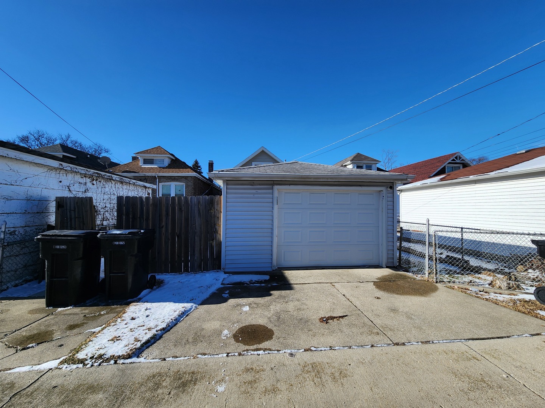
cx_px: 272
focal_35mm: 13
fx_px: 205
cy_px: 204
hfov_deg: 106.2
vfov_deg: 89.9
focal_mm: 2.2
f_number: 2.2
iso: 50
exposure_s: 1/2277
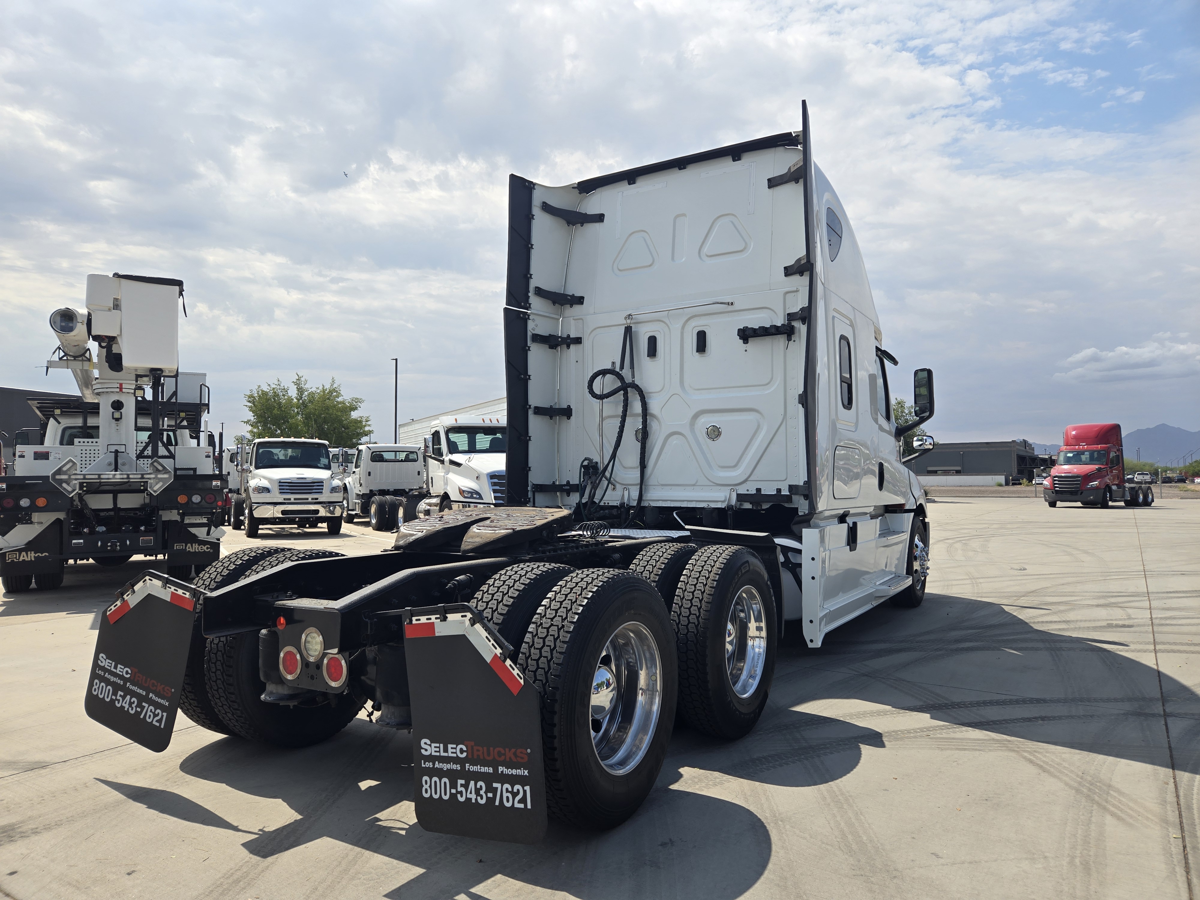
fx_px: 797
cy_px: 450
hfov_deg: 73.9
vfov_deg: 58.9
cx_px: 600
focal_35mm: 23
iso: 25
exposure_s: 1/1978
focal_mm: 5.4
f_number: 1.8
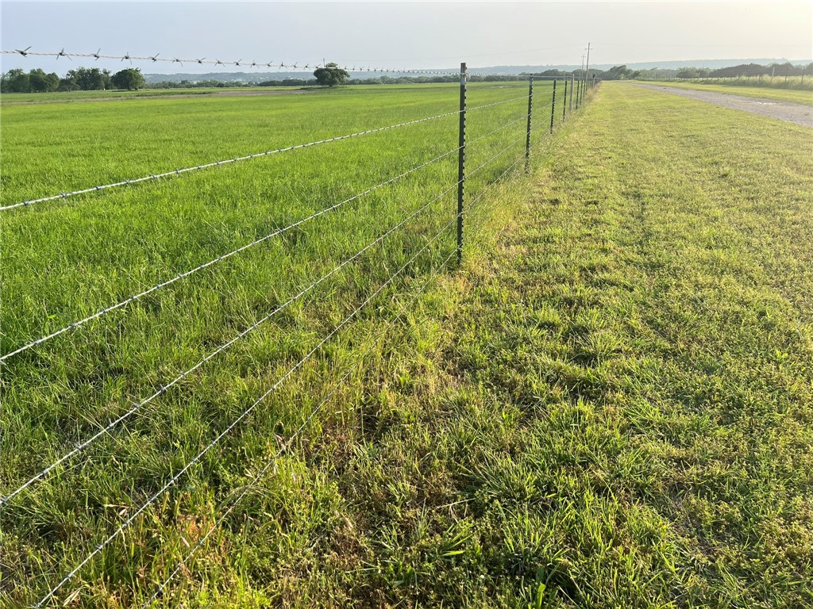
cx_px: 406
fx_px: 611
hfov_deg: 67.3
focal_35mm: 26
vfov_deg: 53.1
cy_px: 304
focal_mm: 5.7
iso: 50
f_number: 1.5
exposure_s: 1/1361
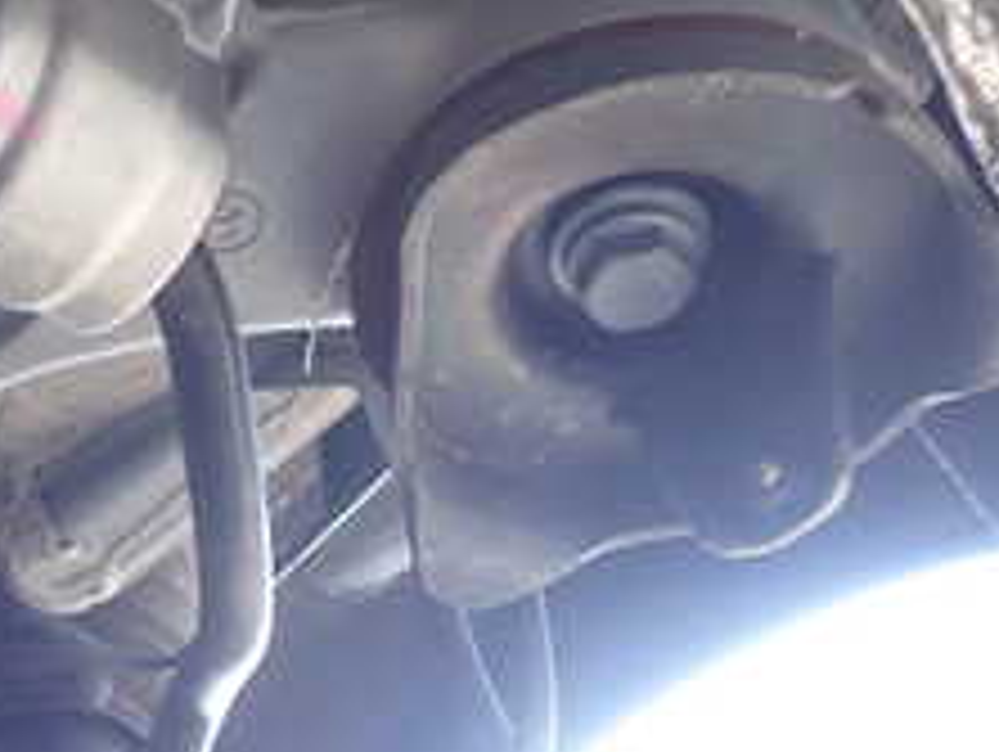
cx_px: -338
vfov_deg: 17.9
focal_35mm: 81
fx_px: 2340
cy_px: 684
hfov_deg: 21.5
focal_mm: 5.4
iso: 200
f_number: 2.3
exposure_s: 1/60
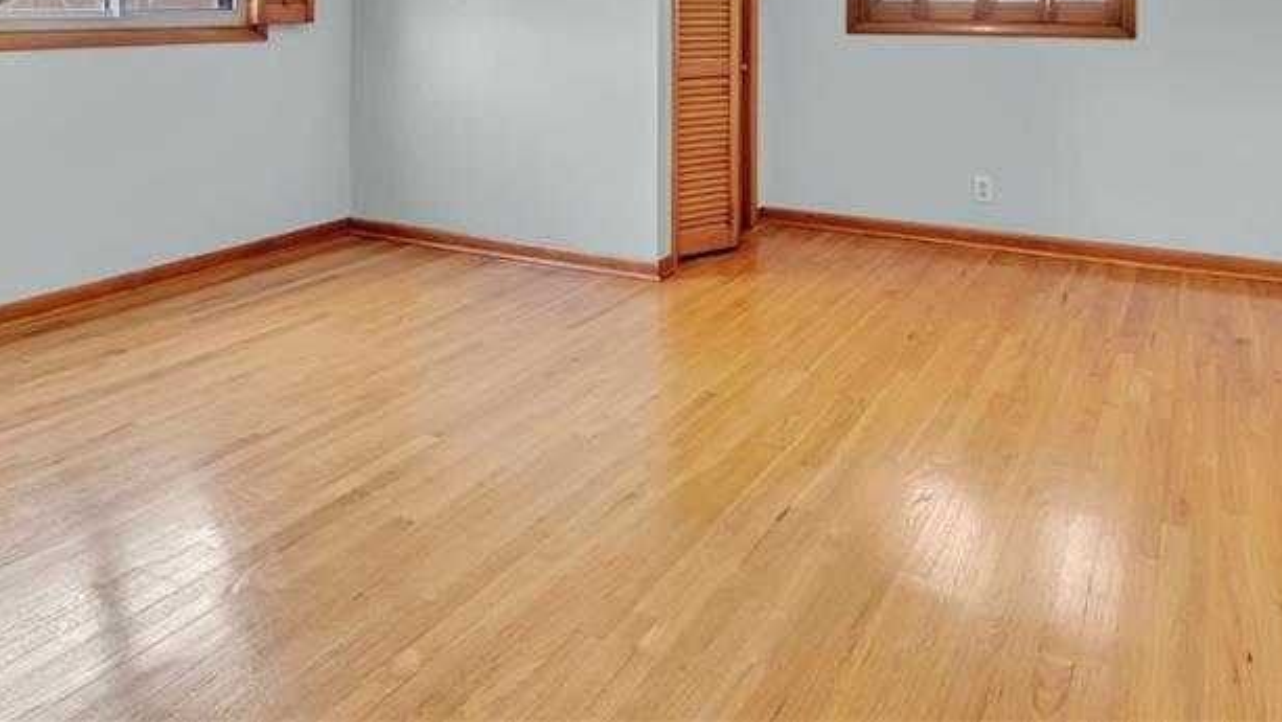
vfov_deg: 37.4
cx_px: 667
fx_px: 952
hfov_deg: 67.9
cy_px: 10
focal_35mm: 28
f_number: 5
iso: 320
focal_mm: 16
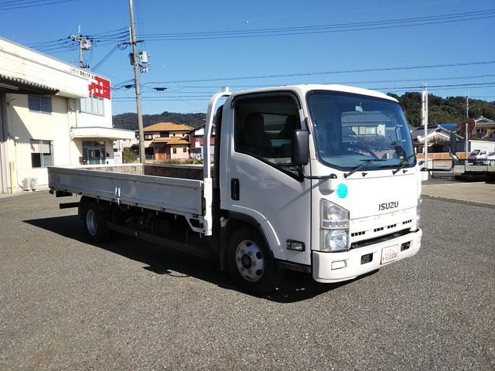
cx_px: 248
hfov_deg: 60.0
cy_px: 186
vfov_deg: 46.8
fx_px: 429
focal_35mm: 30
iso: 20
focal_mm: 4
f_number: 2.2
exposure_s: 1/1081
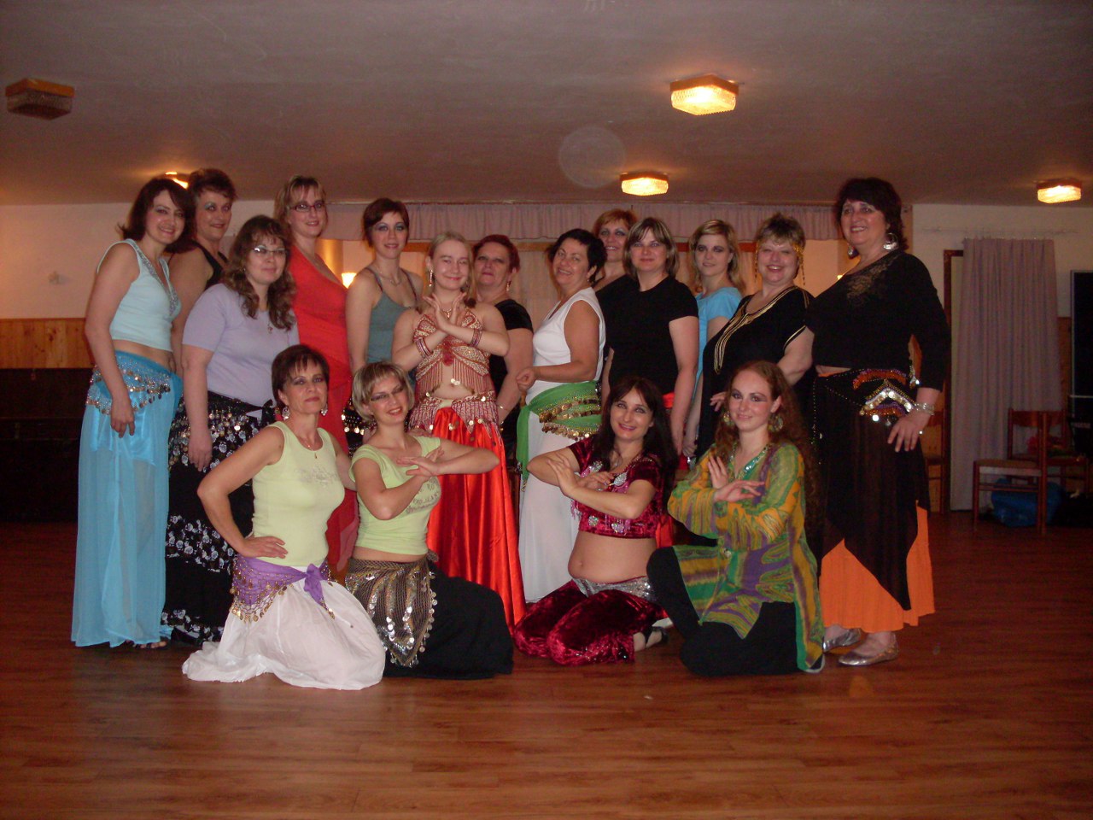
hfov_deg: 49.0
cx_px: 546
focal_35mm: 38
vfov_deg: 37.7
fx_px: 1200
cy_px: 410
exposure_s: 1/45
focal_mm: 6.3
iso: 240
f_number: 2.8
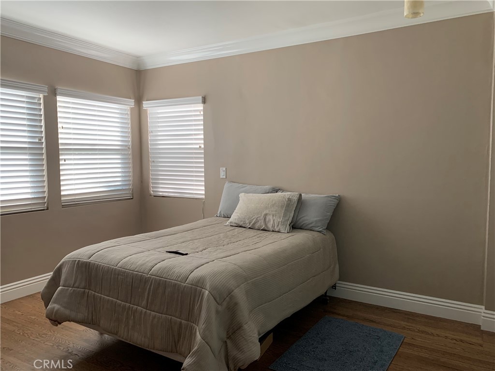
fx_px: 372
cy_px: 186
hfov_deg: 67.3
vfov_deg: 53.1
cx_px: 248
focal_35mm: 26
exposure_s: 1/121
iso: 64
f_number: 1.8
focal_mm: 4.25
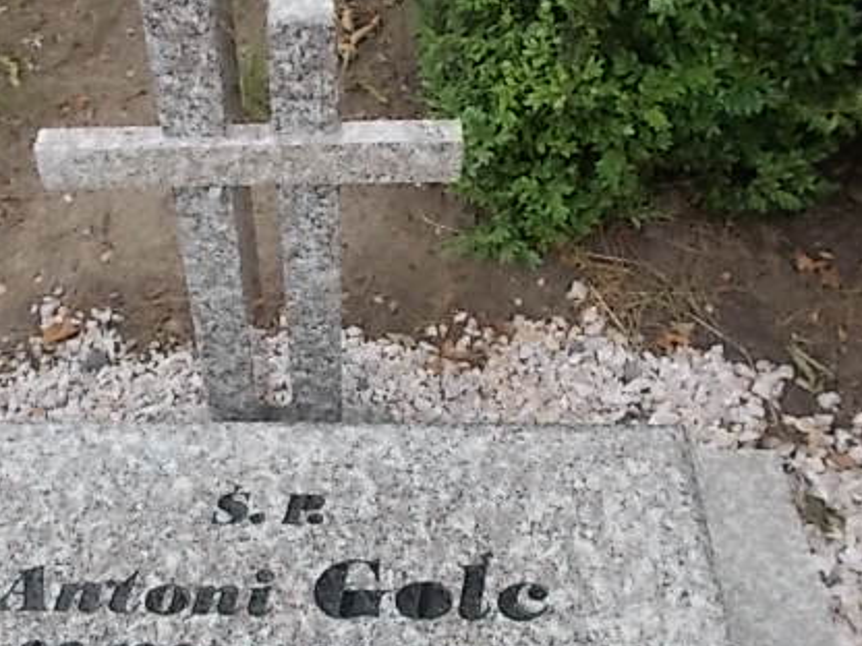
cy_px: 424
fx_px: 996
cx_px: 276
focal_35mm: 40
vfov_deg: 35.6
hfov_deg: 46.0
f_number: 3.2
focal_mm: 4.6
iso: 80
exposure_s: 1/200
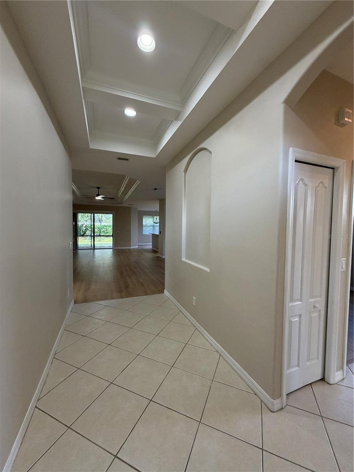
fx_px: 191
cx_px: 177
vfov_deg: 102.1
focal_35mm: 14
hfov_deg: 85.7
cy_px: 236
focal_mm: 2.22
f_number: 2.2
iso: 160
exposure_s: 1/60
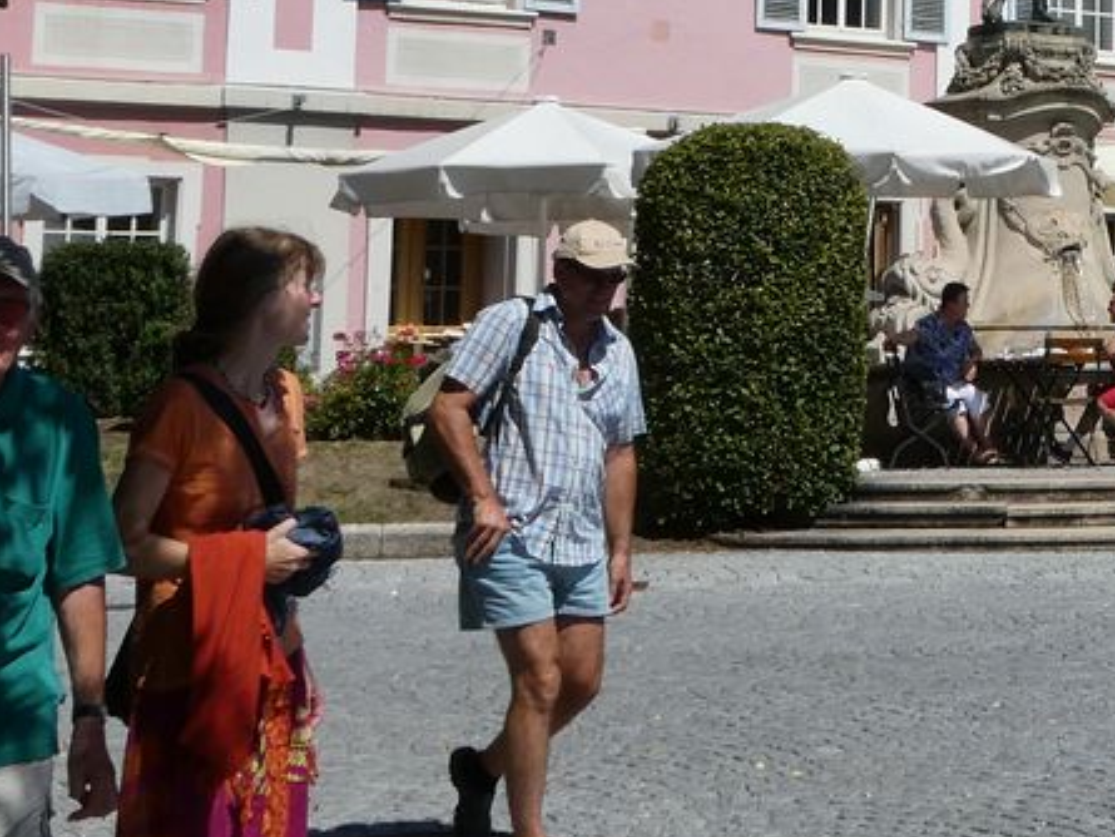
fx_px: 2868
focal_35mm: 89
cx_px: 1248
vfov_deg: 16.1
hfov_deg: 20.9
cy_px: -123
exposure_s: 1/800
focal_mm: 5.8
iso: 80
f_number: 5
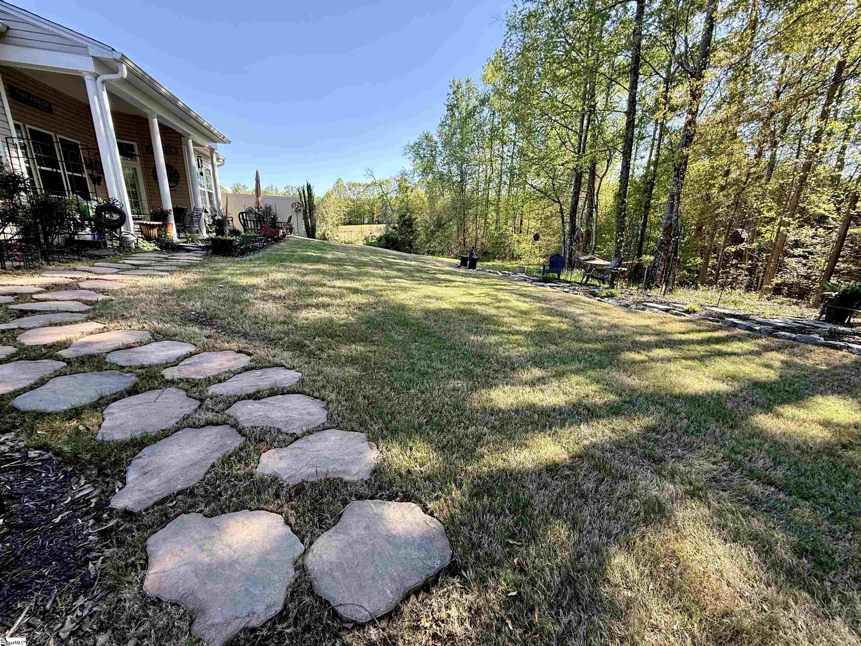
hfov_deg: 102.1
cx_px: 430
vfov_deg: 85.7
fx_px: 348
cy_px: 323
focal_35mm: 14
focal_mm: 2.22
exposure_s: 1/281
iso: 64
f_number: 2.2
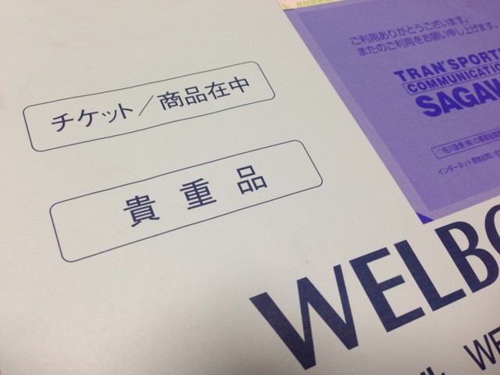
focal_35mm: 33
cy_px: 188
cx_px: 250
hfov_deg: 55.4
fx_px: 477
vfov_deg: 42.9
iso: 50
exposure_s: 1/24
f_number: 2.4
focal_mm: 4.13
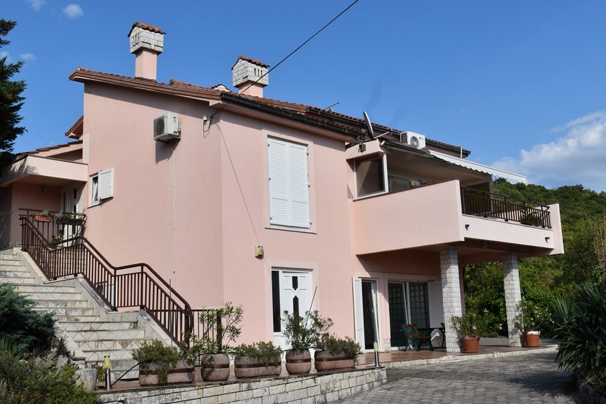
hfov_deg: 48.5
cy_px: 200
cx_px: 304
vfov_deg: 33.4
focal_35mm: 40
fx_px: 673
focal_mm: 26
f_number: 9
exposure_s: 1/320
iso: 100
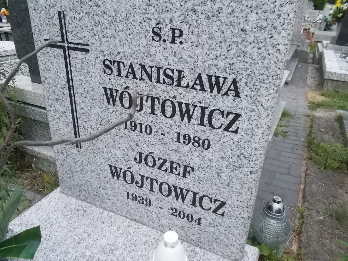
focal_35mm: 26
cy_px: 130
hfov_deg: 67.3
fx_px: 261
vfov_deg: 53.1
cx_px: 174
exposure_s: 1/640
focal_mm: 4.6
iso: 400
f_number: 8
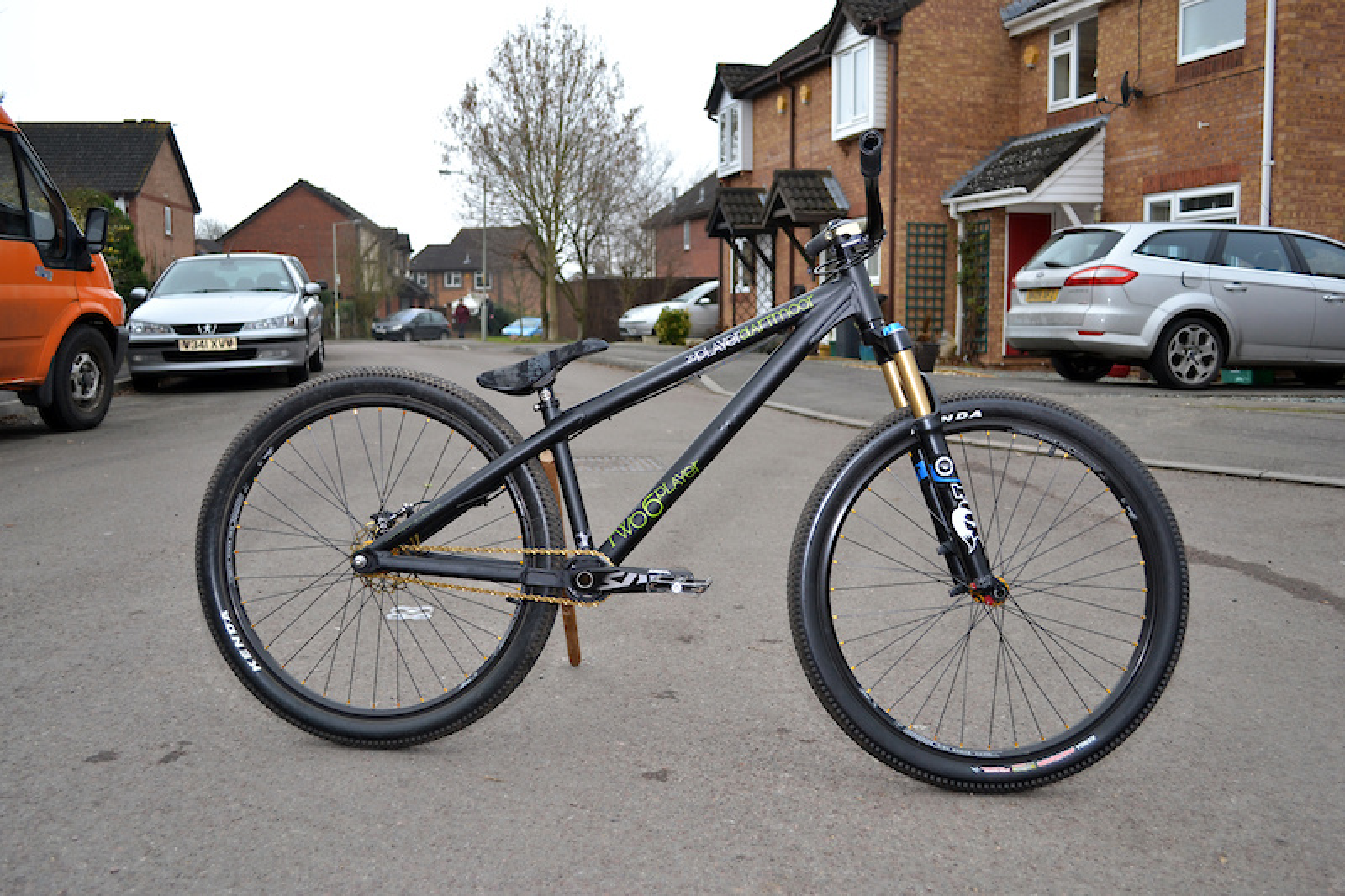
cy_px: 448
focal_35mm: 33
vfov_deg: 40.0
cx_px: 672
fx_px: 1233
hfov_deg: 57.2
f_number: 4
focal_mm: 22
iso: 400
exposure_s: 1/200
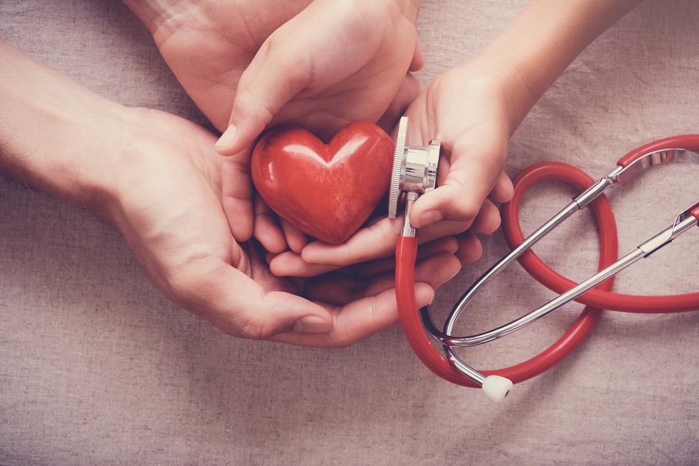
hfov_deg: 32.9
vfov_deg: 22.3
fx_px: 1184
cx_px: 350
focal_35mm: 61
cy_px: 233
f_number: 8
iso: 500
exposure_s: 1/40
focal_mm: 40.7
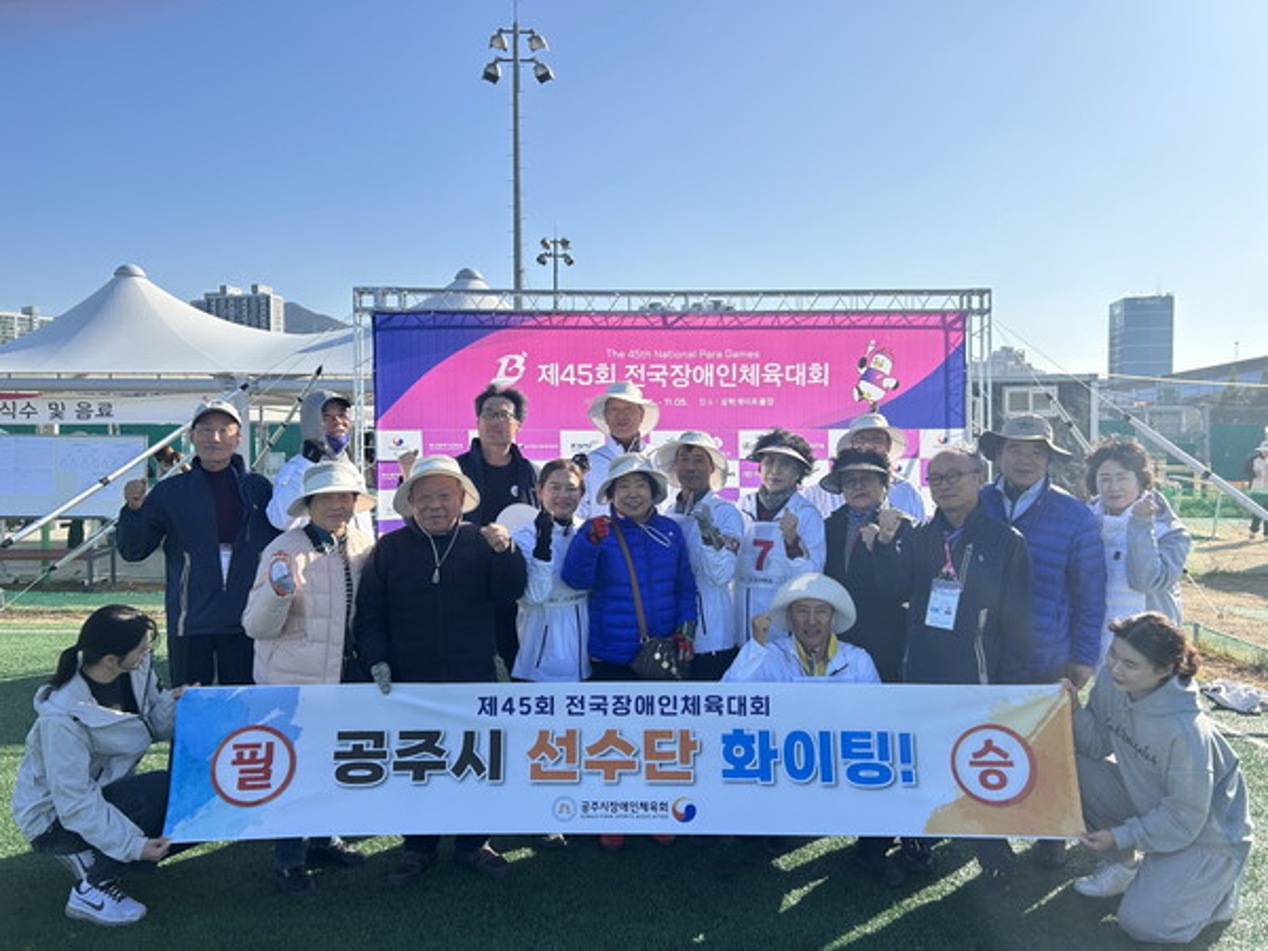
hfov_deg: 67.3
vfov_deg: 53.1
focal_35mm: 26
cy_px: 476
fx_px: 952
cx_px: 634
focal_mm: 5.7
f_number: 1.5
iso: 50
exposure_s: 1/3704
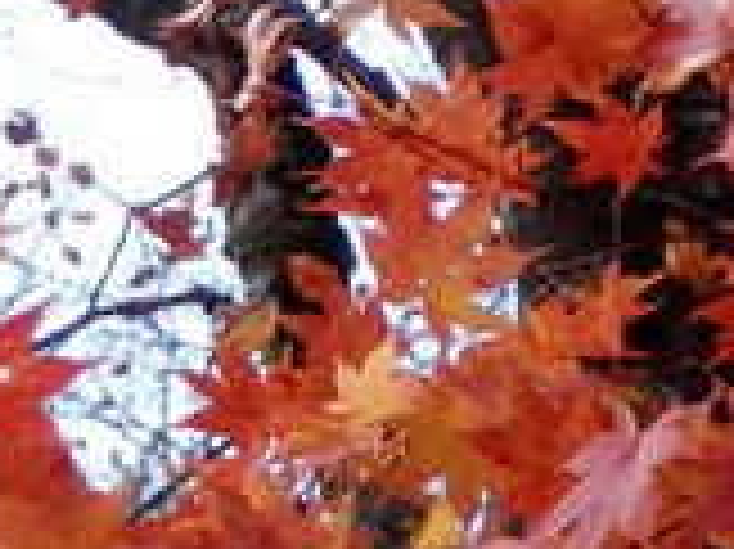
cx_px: 1454
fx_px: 5106
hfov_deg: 7.9
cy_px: -711
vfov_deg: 5.9
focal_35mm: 241
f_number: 4
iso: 80
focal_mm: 8.9
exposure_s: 1/100
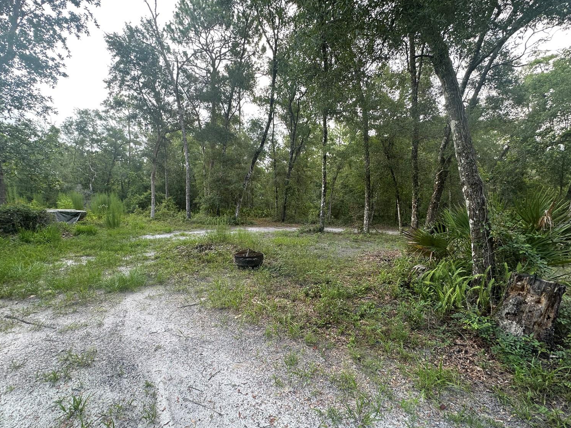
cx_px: 278
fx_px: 247
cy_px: 224
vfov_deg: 81.7
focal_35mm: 15
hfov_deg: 98.1
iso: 40
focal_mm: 2.22
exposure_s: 1/99
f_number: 2.2
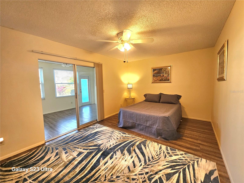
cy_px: 92
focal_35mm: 13
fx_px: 92
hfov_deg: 106.2
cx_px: 122
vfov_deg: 89.9
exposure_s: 1/60.2
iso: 200
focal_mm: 2.2
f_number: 2.2
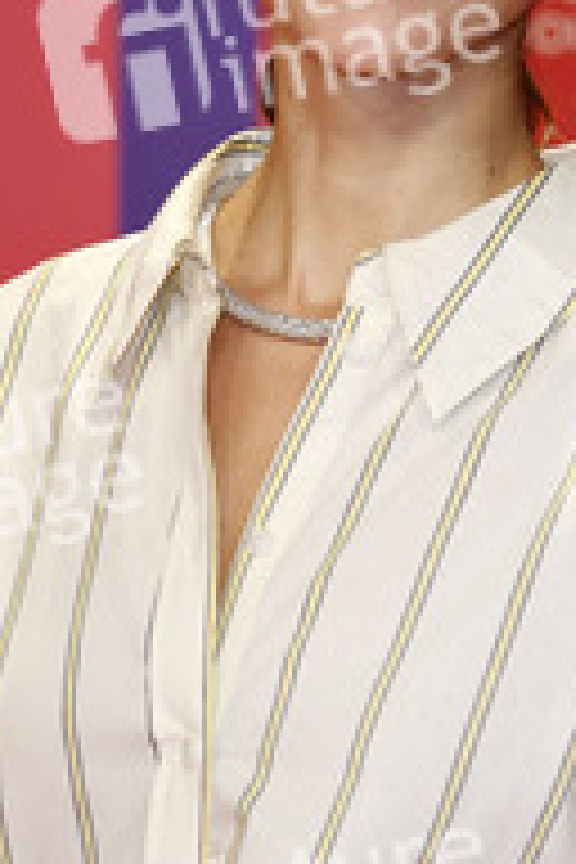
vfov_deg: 5.8
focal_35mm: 354
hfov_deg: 3.9
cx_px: 400
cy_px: 261
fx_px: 8495
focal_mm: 170
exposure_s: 1/250
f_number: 5.6
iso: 640
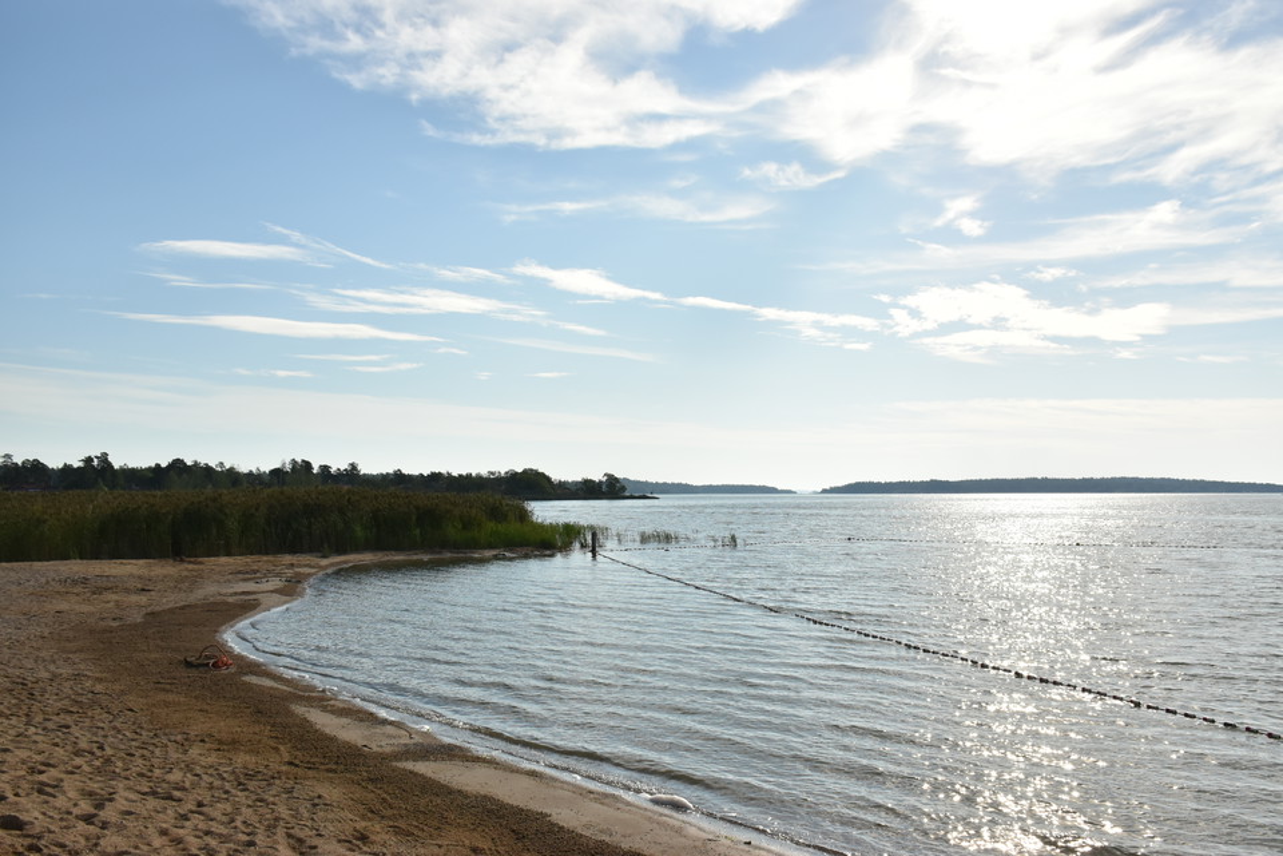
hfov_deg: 67.4
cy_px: 428
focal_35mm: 27
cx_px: 642
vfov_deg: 47.9
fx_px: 962
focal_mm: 18
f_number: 7.1
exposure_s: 1/2500
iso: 500
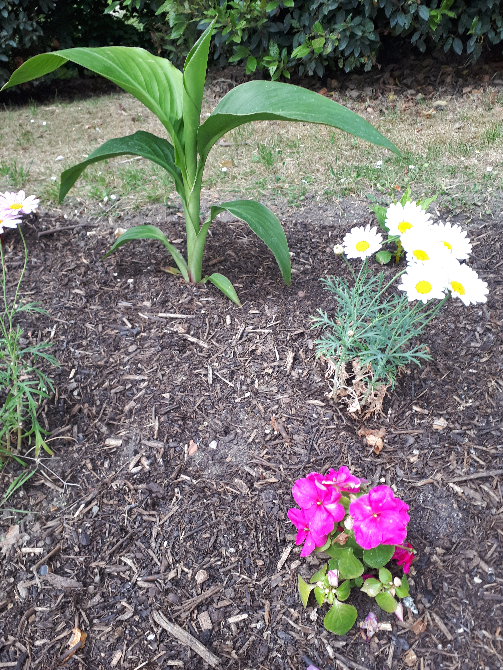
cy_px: 335
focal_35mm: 27
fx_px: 523
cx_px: 252
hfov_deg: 51.4
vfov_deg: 65.3
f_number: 1.9
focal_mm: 3.6
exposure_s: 1/50
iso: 50
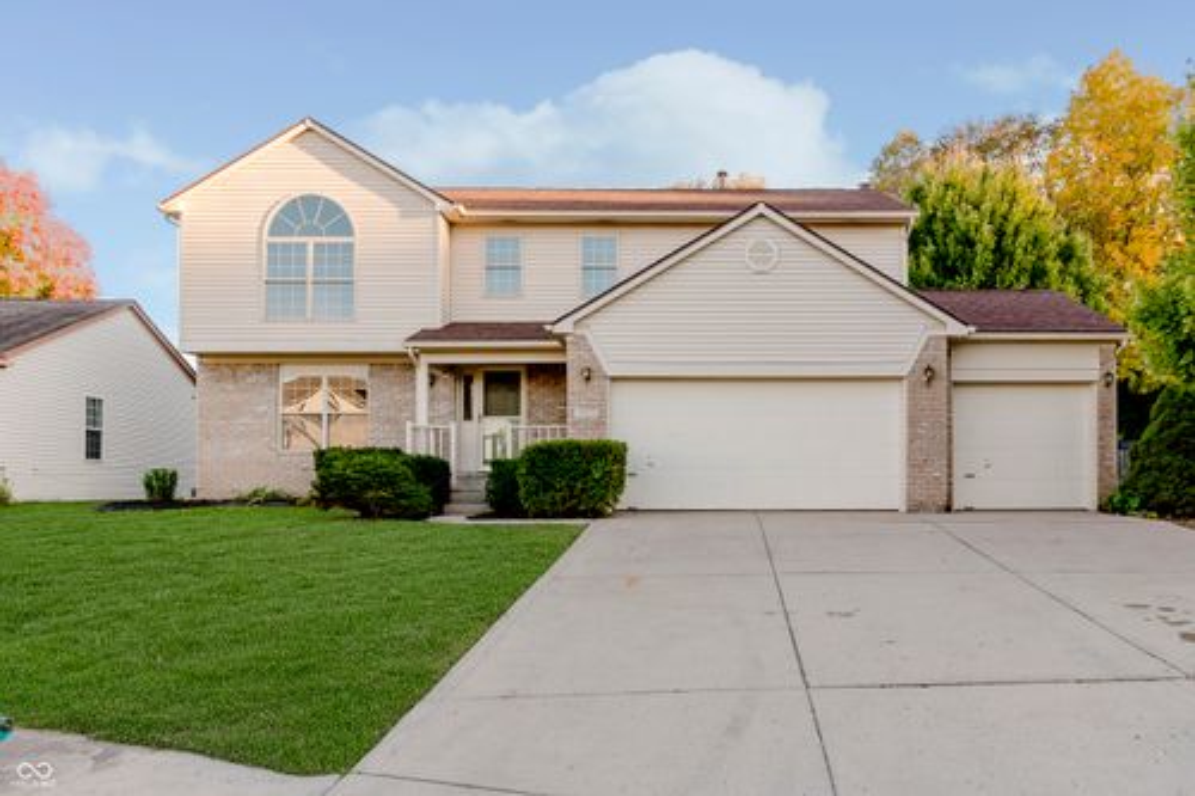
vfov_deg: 49.5
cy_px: 398
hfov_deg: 69.4
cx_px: 598
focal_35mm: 26
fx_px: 863
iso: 320
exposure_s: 1/640
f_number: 5.6
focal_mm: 26
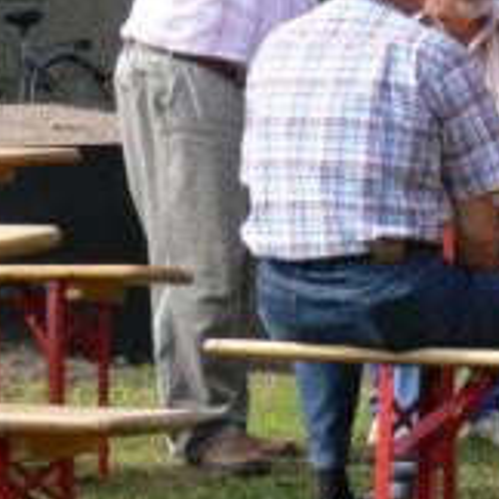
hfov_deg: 6.3
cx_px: 671
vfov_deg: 6.4
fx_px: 4485
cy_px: 54
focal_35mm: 275
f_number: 5
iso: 80
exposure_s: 1/125
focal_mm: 21.3
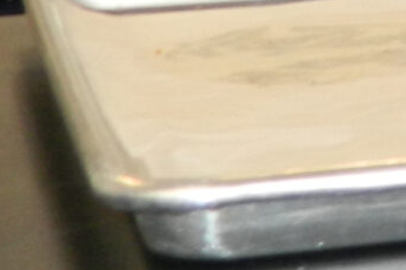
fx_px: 2695
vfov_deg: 5.5
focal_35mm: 239
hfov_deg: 7.2
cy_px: -405
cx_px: 1386
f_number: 3.2
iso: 100
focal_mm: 5.6
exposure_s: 1/30
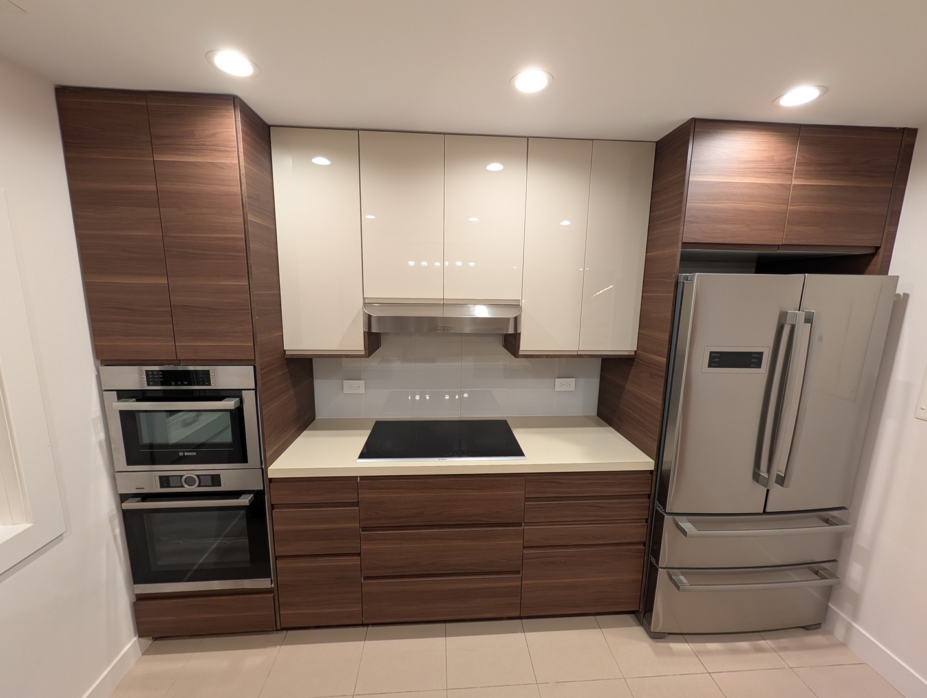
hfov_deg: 110.5
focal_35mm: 12
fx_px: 322
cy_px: 349
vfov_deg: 94.7
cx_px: 464
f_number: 1.7
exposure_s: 1/60
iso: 173
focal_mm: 2.02
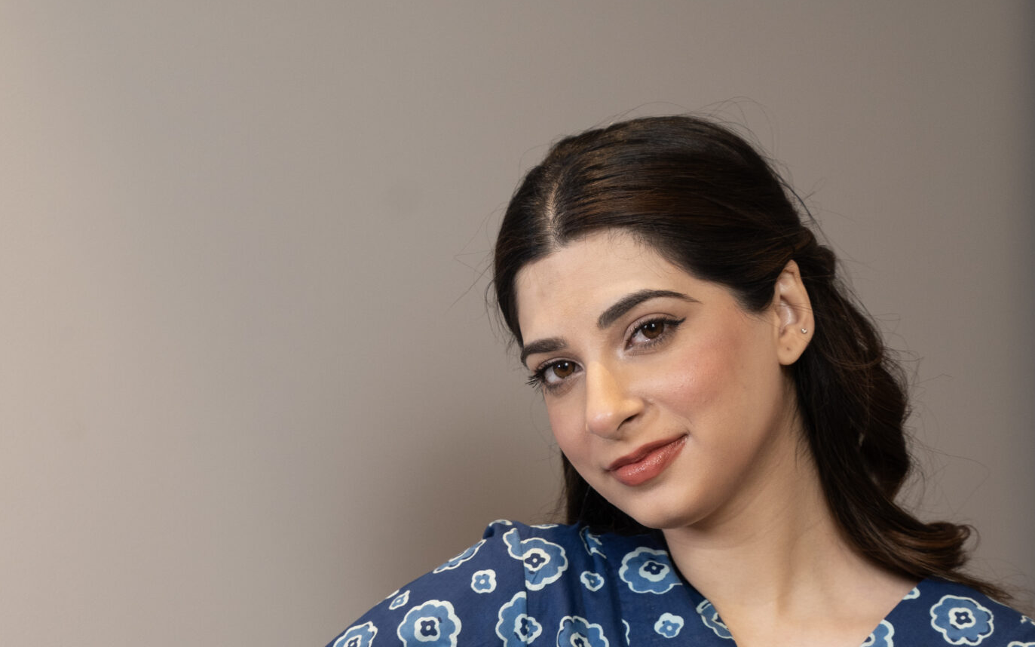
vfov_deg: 9.6
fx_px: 3751
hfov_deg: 15.7
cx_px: 582
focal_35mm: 133
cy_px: 894
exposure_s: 1/100
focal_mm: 70
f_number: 4.5
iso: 160
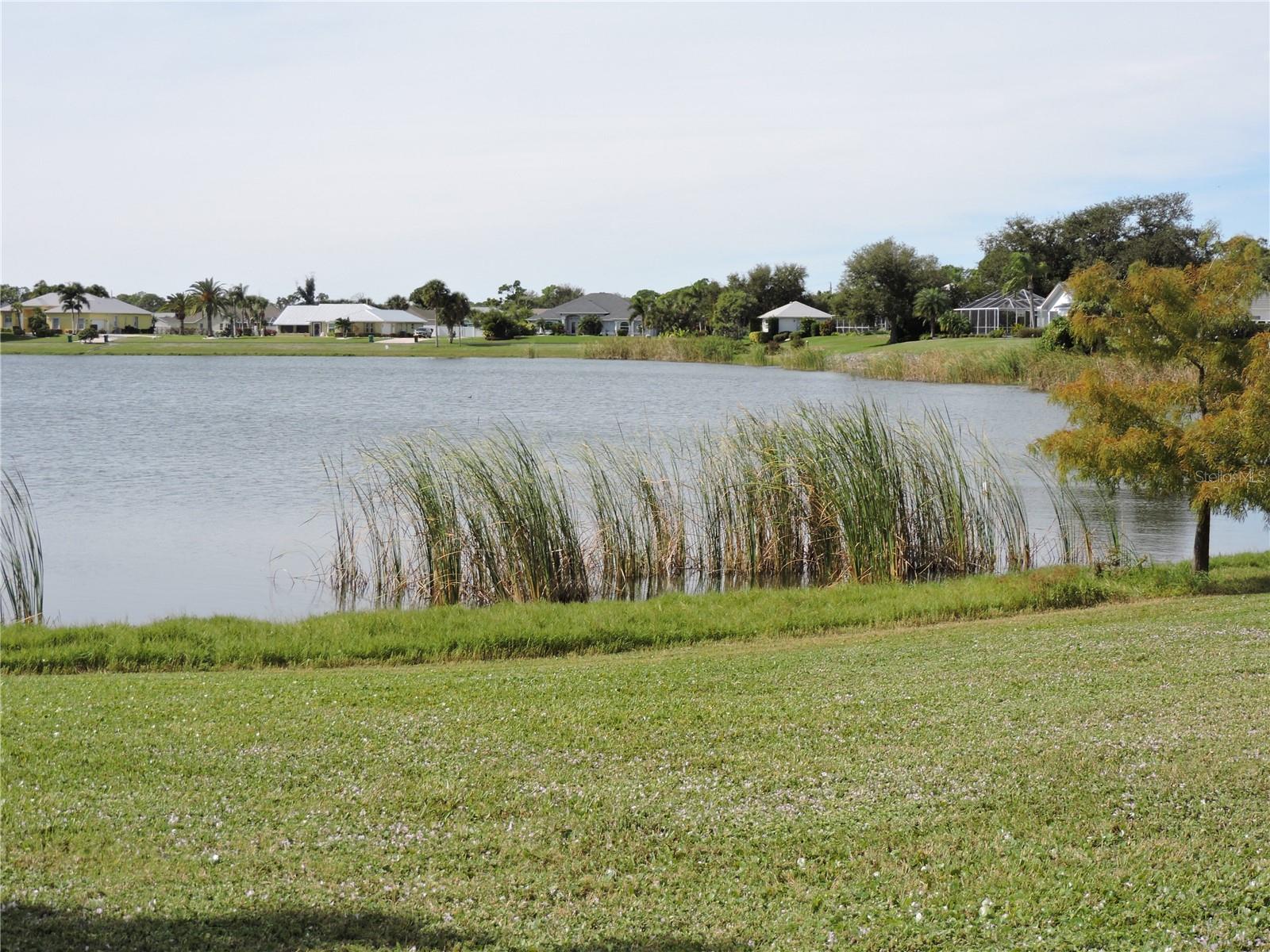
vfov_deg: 24.4
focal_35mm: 60
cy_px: 476
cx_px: 635
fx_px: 2201
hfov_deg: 32.2
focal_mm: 10.7
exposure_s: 1/1000
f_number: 3.7
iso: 100
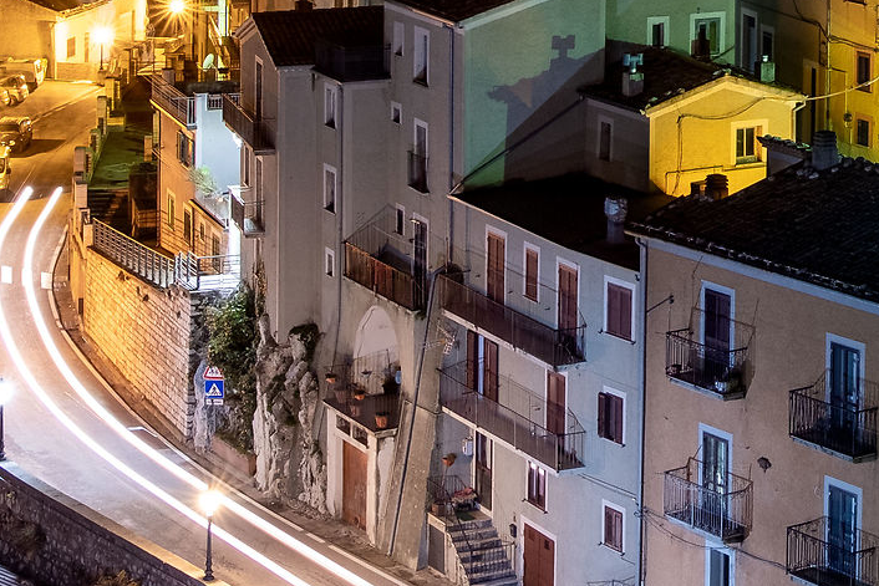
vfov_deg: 11.1
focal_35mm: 119
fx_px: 2906
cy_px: -246
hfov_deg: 16.4
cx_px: 1082
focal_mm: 23
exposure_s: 15
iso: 200
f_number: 6.4
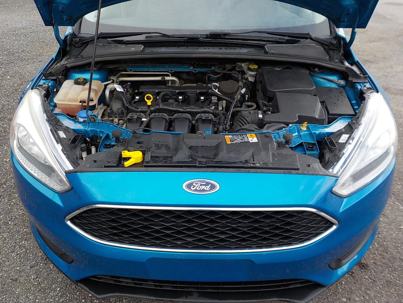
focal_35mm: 30
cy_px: 152
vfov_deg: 46.8
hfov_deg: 60.0
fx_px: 349
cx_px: 202
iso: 125
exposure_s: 1/80
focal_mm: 4.1
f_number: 3.3
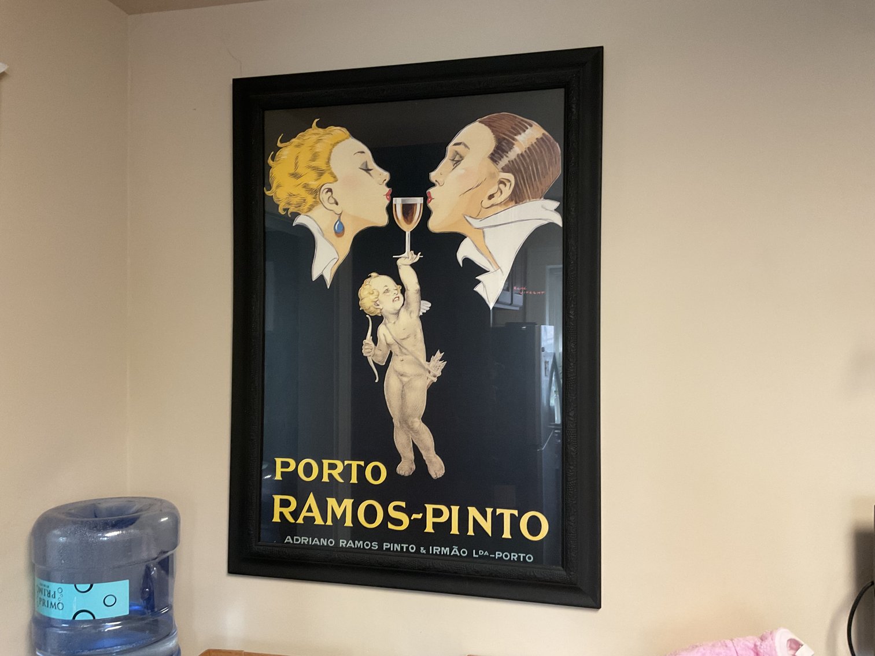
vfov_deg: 48.2
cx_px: 438
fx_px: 733
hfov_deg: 61.7
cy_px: 328
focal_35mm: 29
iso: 200
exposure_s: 1/33
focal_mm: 3
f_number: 1.8
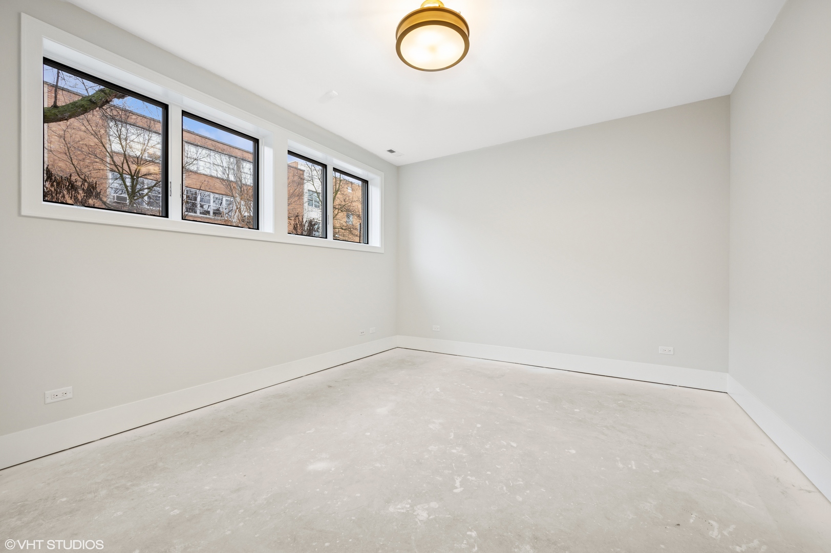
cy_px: 276
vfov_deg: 81.1
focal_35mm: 14
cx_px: 416
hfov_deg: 104.3
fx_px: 323
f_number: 9.5
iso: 200
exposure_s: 1/10
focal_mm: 14
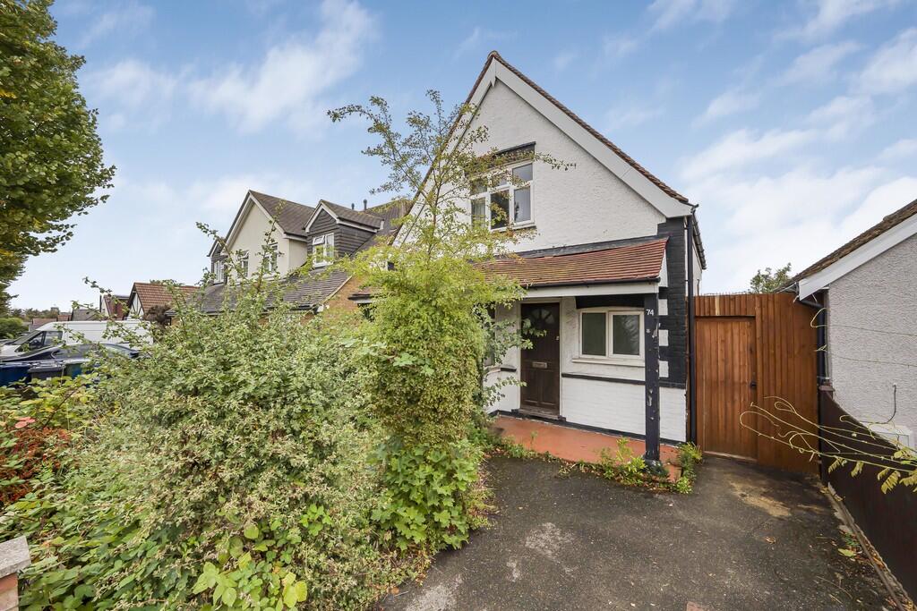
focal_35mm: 12
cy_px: 306
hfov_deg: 112.6
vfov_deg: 90.0
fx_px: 306
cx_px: 458
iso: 320
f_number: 9
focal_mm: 12
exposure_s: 1/320
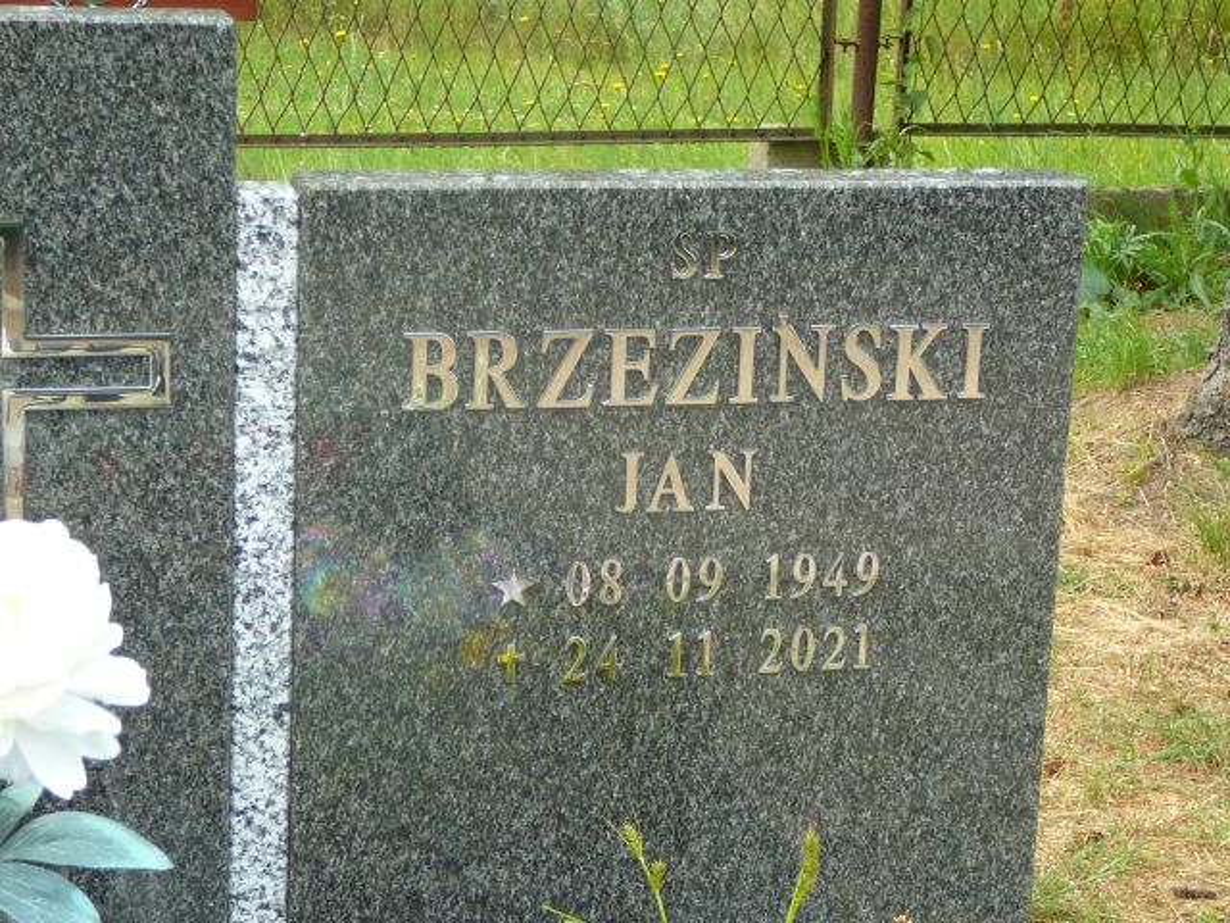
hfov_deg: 23.8
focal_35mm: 82
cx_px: 615
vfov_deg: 18.0
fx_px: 2914
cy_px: 462
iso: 80
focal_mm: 12.2
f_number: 3.8
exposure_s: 1/100
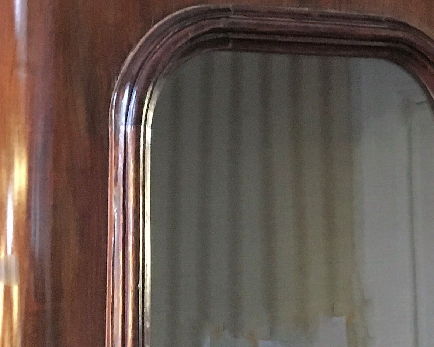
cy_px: 59
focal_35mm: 97
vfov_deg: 15.7
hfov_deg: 19.3
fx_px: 1246
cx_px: 405
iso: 200
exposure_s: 1/17
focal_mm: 4.15
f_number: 2.2
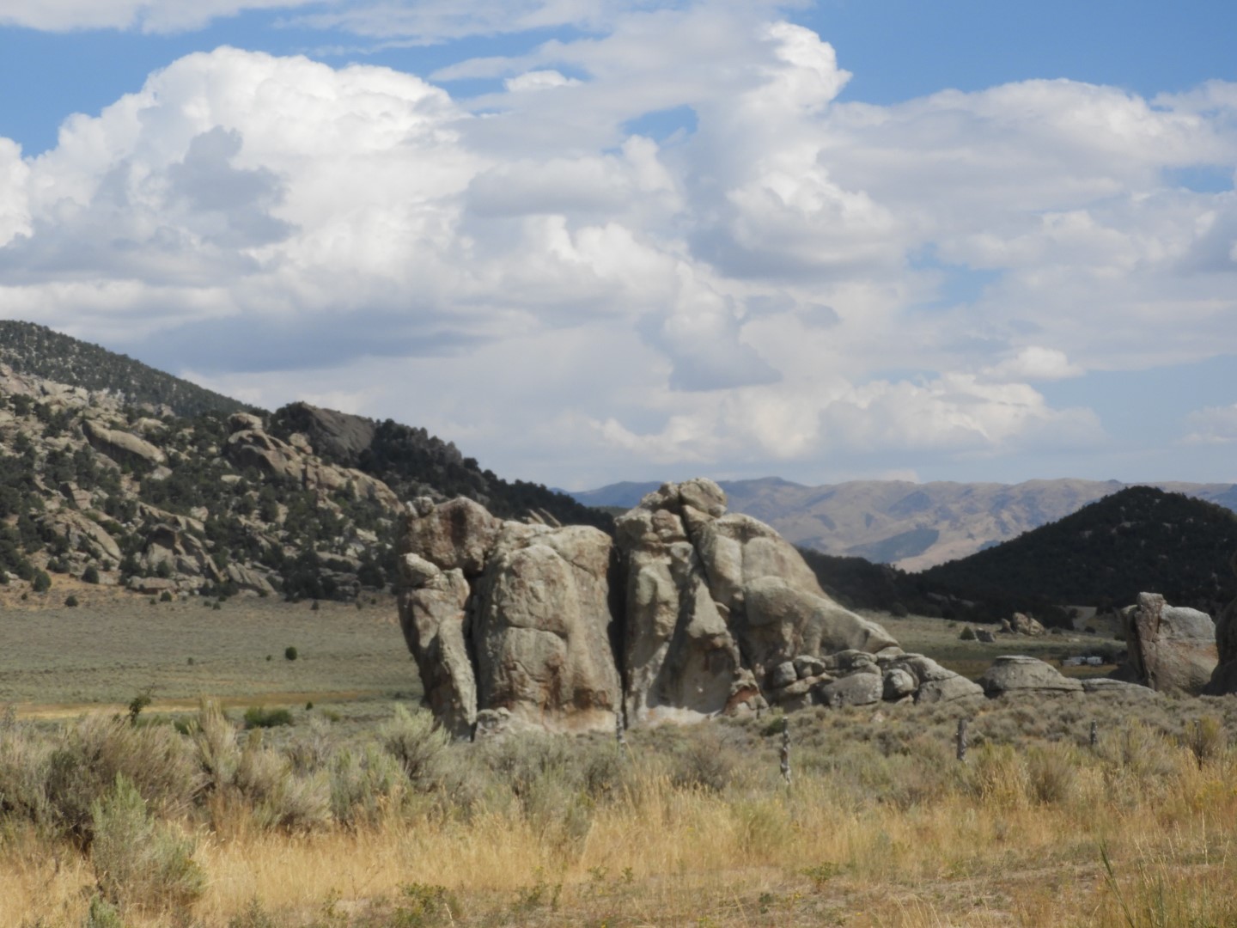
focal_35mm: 80
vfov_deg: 18.4
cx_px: 618
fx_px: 2859
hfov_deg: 24.4
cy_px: 464
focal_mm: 14.3
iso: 100
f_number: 4.5
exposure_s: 1/1250
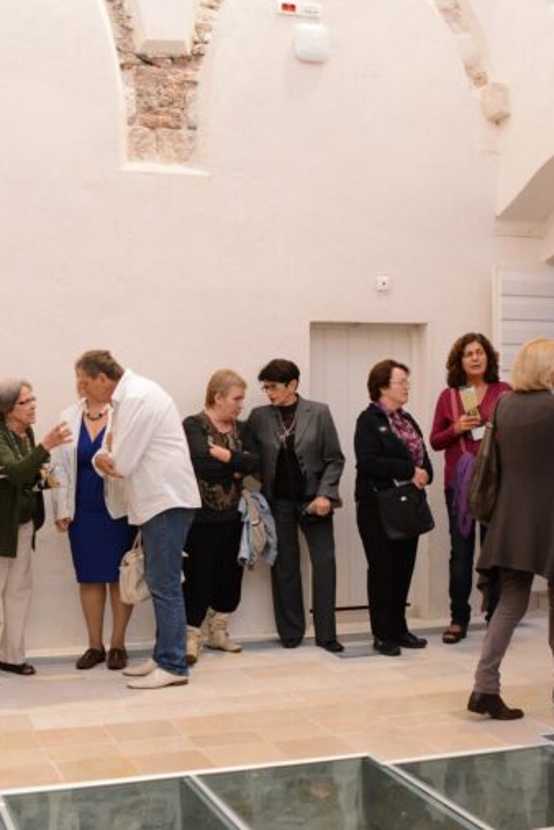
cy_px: 413
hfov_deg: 25.5
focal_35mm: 53
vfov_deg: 37.5
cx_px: 270
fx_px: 1223
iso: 2500
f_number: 3.5
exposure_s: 1/200
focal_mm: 35
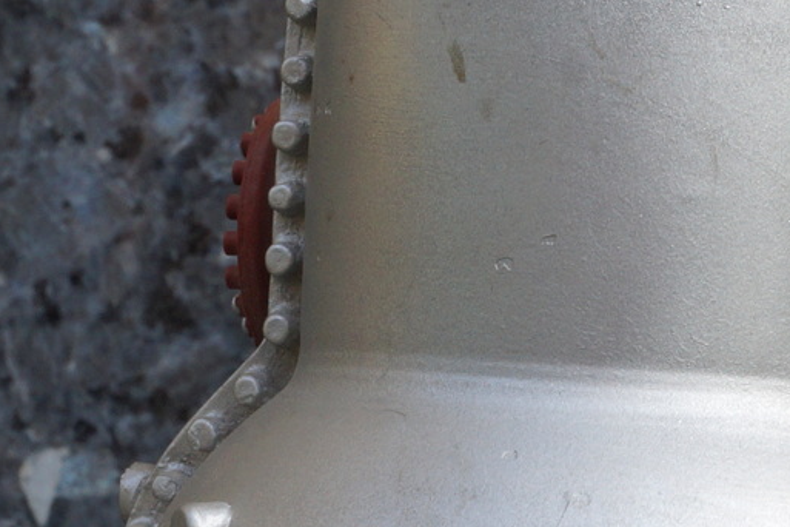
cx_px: 613
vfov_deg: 8.9
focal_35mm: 152
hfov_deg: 13.5
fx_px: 3335
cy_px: 582
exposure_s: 1/60
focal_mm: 26
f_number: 16
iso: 250
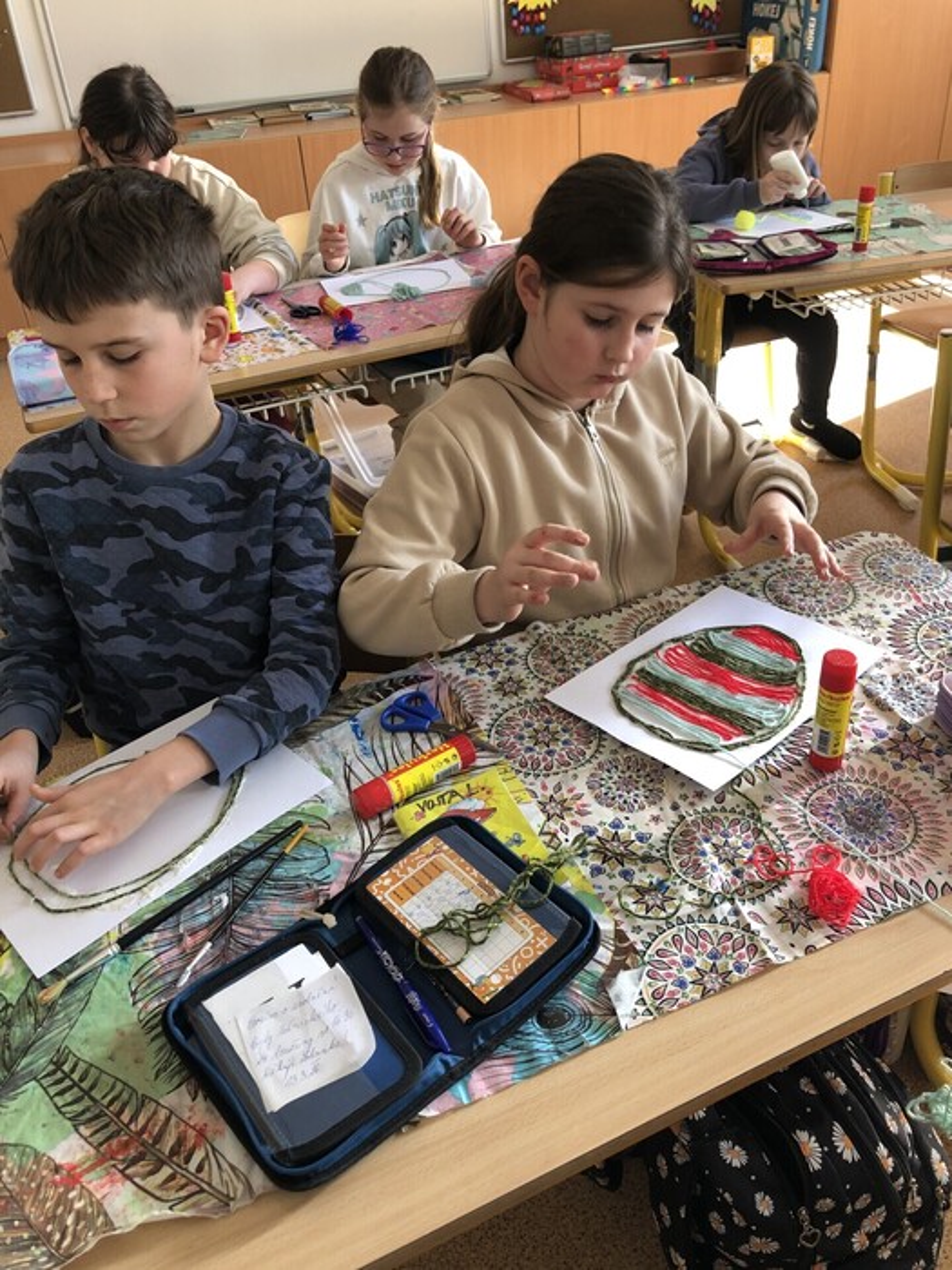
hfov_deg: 49.7
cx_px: 476
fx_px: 1027
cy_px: 635
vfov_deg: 63.4
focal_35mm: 28
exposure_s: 1/30
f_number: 1.8
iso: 25
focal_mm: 3.99
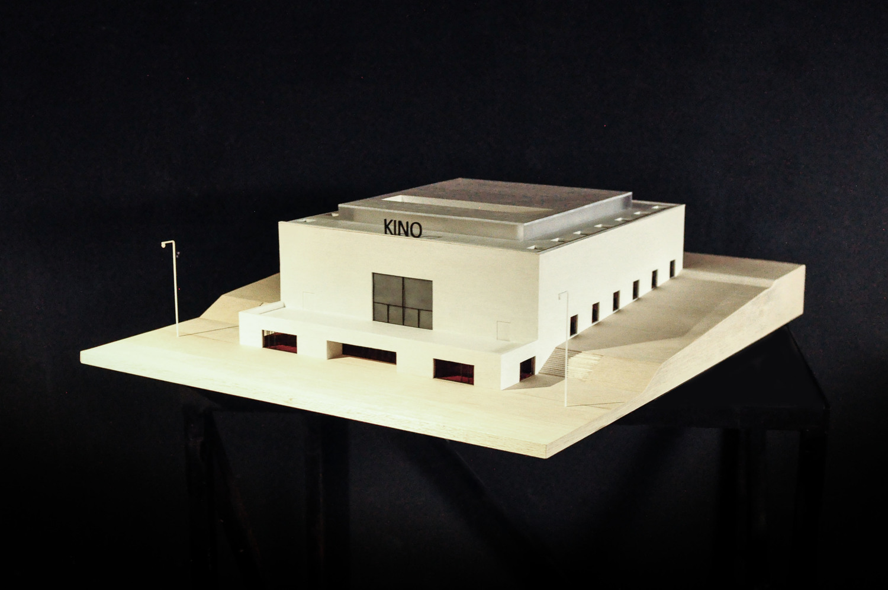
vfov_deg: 29.8
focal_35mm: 45
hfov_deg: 43.7
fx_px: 1109
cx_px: 444
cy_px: 295
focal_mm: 30
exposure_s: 1/60
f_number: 4
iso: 3200
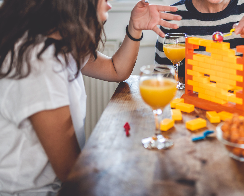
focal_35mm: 68
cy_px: 32
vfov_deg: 22.1
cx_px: 195
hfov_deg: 27.4
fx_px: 491
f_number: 1.4
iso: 200
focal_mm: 35
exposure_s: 1/200
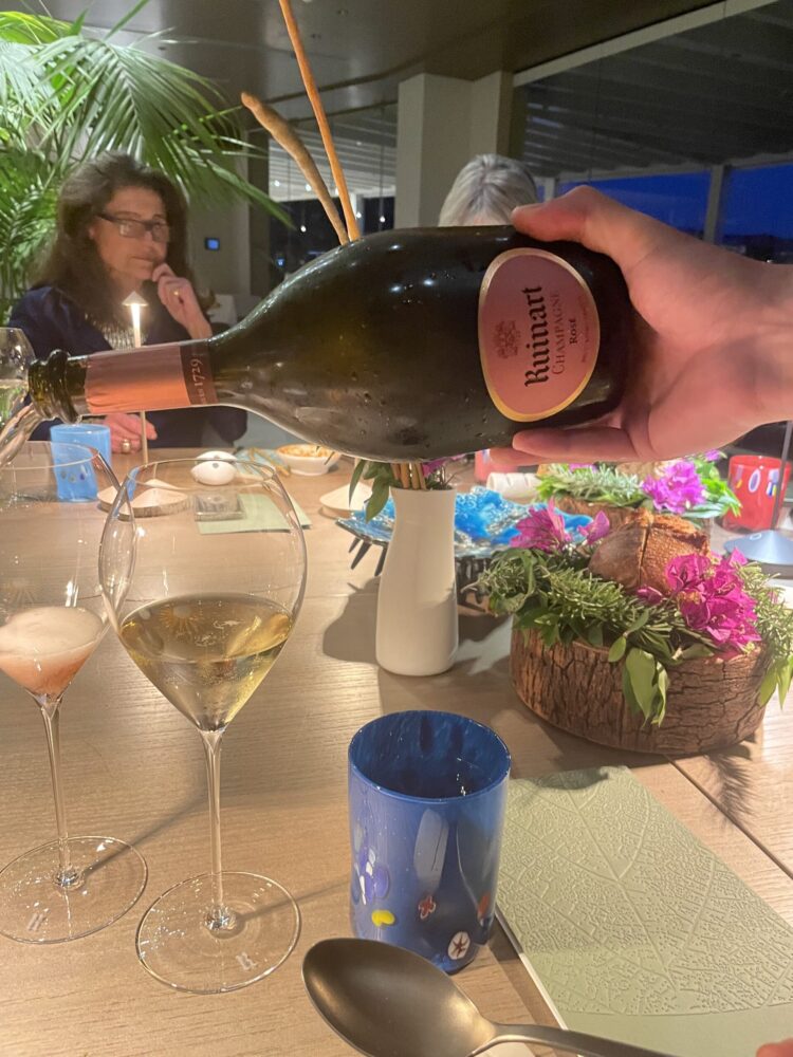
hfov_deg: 53.1
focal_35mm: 26
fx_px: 794
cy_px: 528
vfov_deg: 67.3
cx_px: 396
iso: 400
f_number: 1.6
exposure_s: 1/60
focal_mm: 4.2
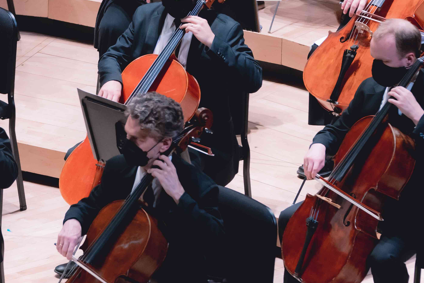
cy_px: 38
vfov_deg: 2.8
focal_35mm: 483
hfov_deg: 4.3
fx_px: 5688
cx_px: 23
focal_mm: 143
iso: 800
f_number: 4
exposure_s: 1/200
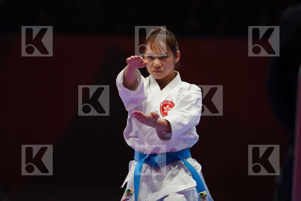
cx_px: 150
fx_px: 2341
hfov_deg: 7.4
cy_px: 100
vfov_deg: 4.9
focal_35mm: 280
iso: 1600
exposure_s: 1/500
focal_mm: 280
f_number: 4
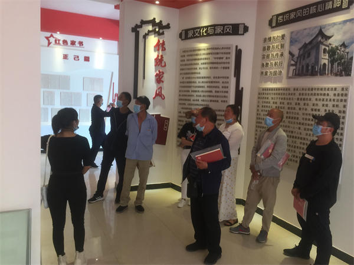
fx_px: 297
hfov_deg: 61.7
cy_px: 132
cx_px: 177
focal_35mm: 29
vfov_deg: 48.2
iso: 64
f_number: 2.2
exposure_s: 1/17
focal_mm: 4.15
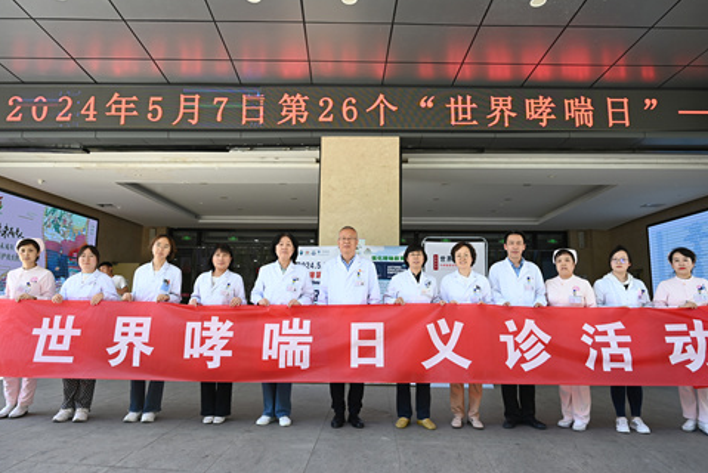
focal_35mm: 25
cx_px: 359
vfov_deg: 51.3
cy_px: 235
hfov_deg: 71.5
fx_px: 492
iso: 450
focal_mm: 24
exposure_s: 1/250
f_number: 5
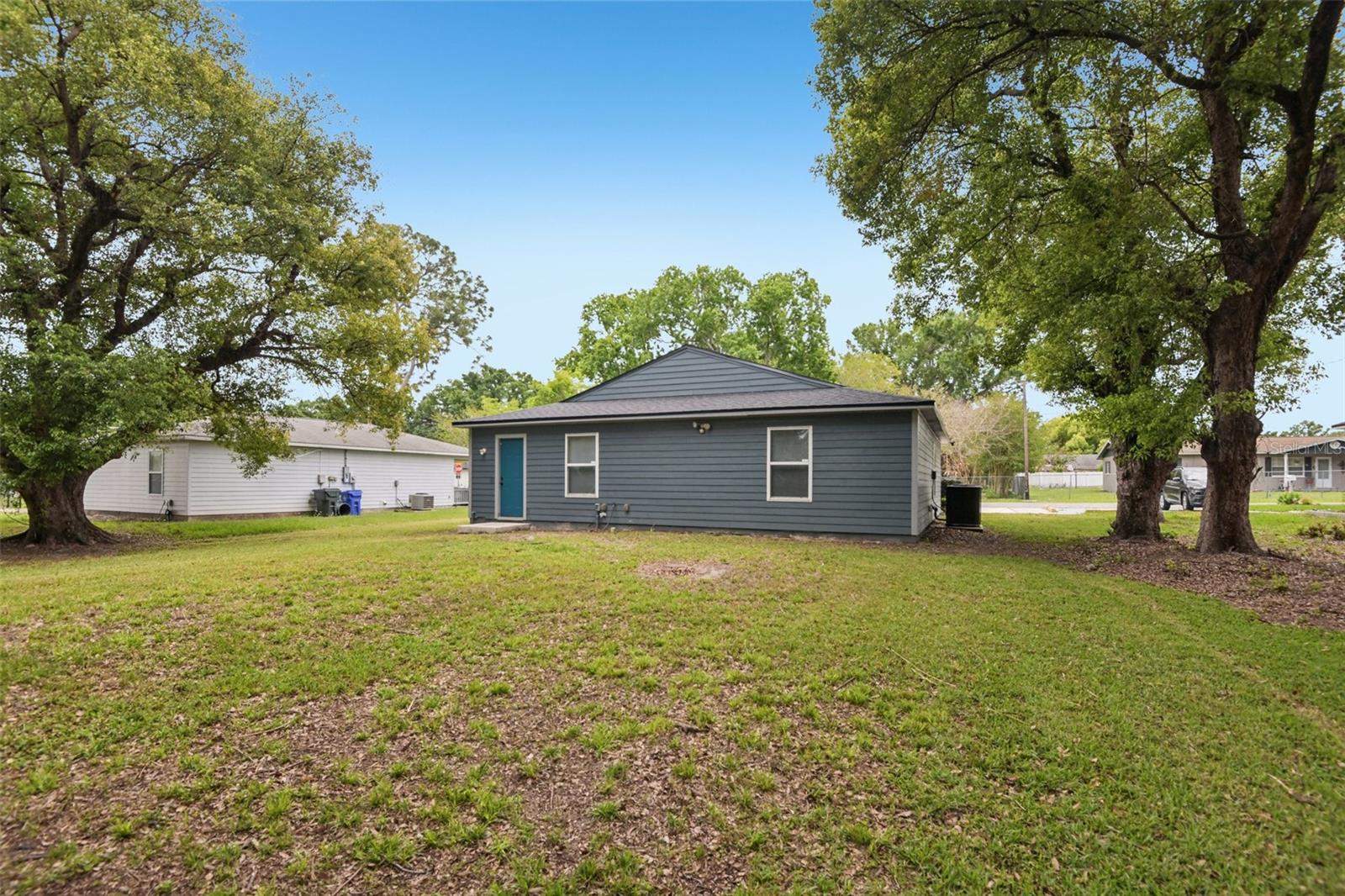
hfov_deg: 96.7
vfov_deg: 73.7
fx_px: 598
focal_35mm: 16
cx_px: 672
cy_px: 448
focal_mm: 16
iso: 400
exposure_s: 1/400
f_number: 8
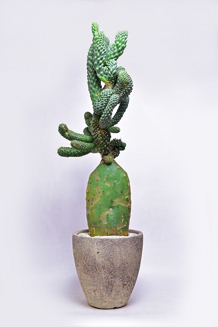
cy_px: 164
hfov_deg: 30.8
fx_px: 395
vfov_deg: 45.0
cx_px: 109
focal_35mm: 44
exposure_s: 1/2
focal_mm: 29
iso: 100
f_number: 8
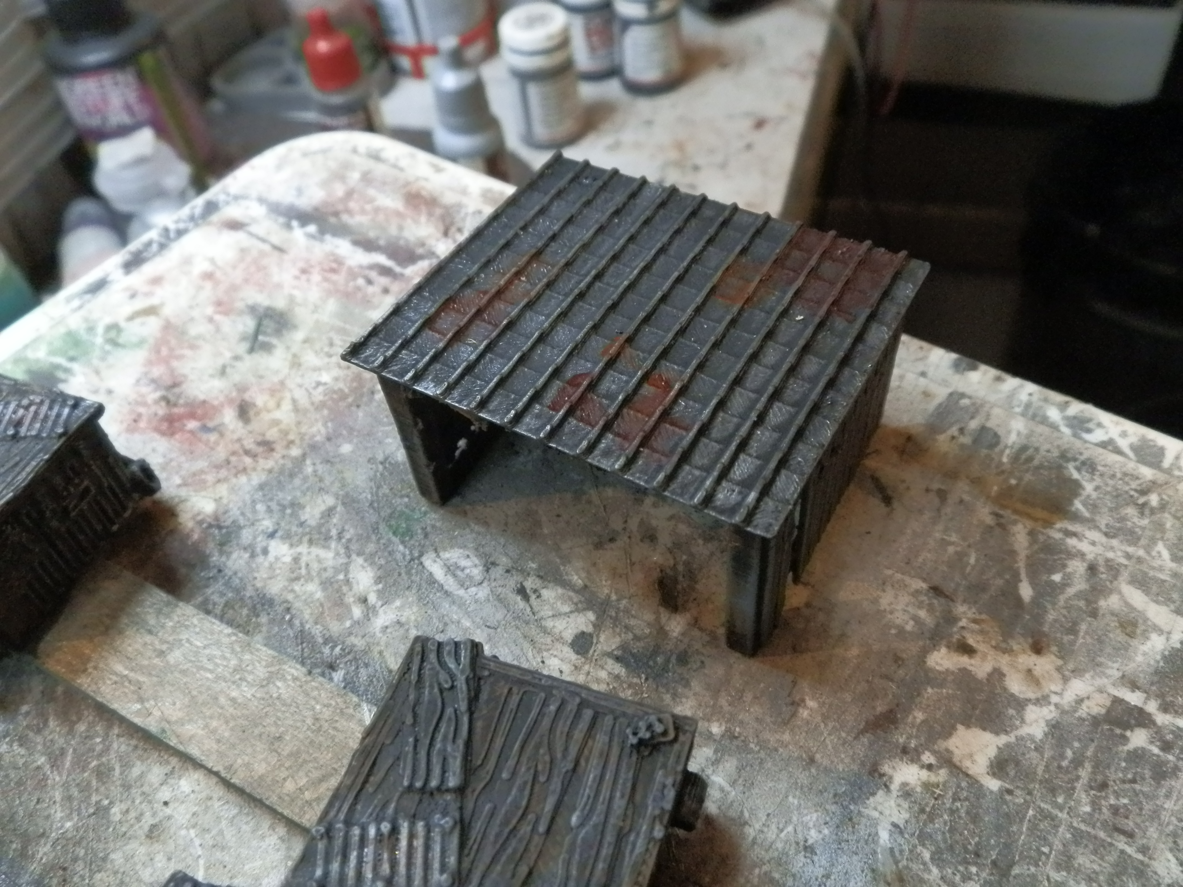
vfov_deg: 49.7
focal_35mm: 28
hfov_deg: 63.4
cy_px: 444
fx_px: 957
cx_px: 592
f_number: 3.1
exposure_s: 1/125
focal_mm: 5
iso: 400
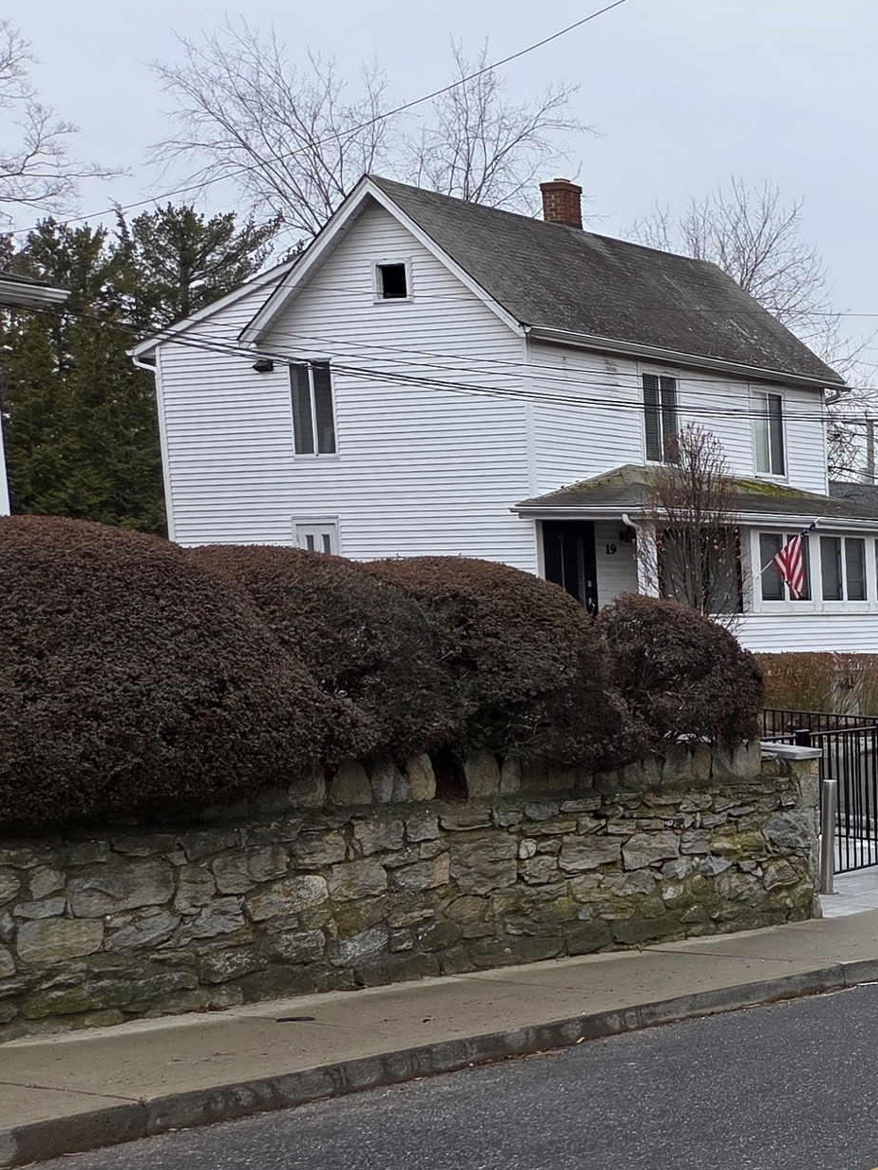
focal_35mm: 57
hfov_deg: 21.2
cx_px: 1361
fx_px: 1928
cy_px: 835
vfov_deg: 33.3
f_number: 1.8
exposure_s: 1/699
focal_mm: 5.4
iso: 80
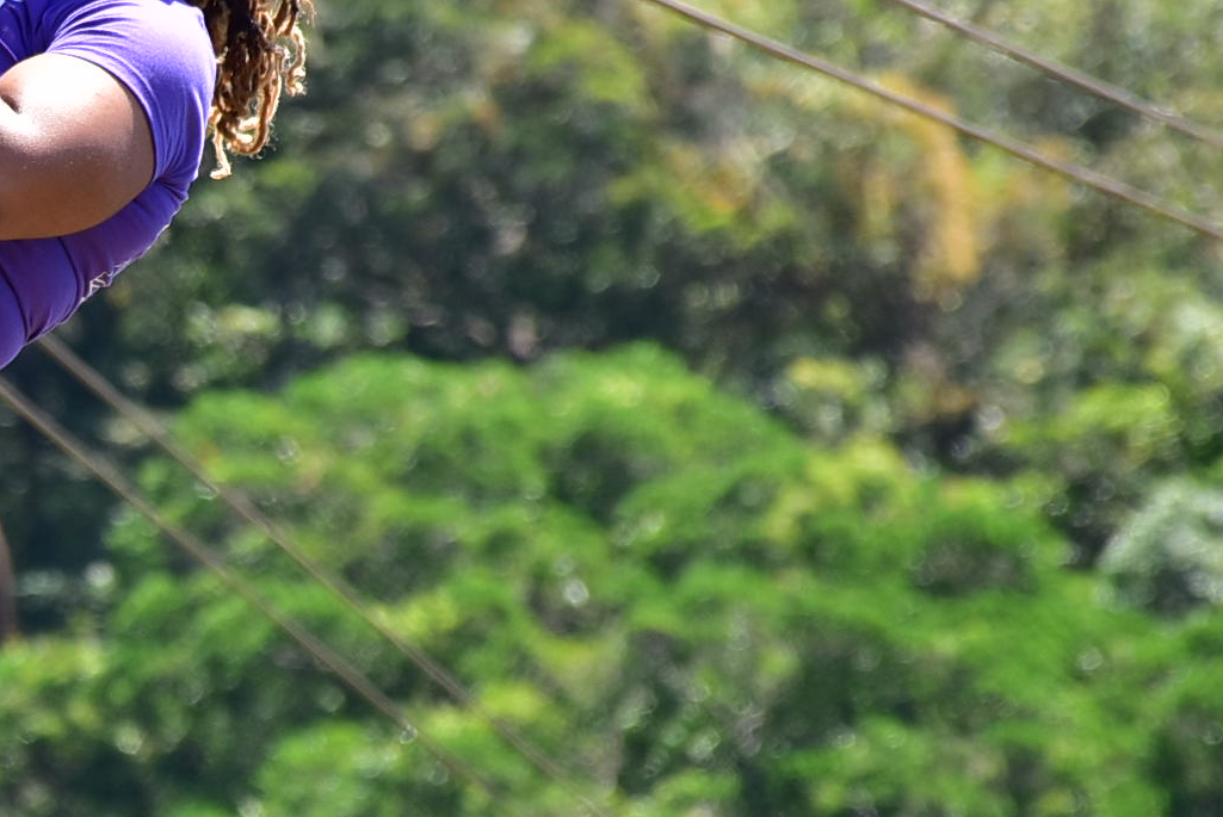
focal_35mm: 613
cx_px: -50
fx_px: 20839
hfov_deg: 3.4
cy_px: 316
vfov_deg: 2.2
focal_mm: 140
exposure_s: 1/400
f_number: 6.3
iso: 160
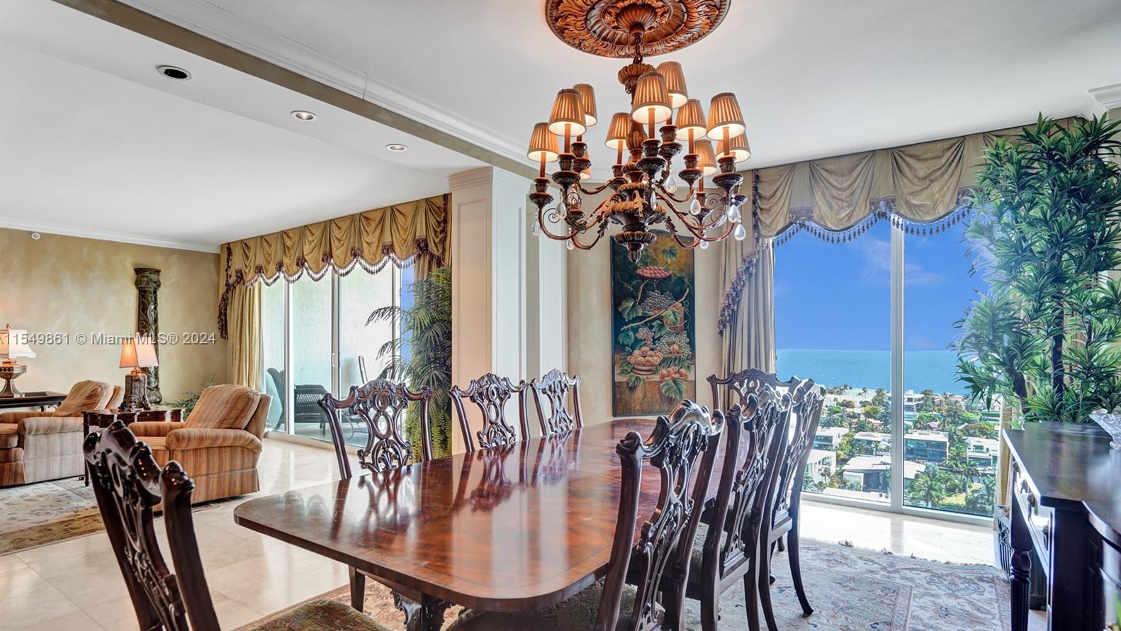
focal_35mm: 18
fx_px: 535
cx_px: 556
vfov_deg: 60.9
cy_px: 340
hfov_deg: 92.7
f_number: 5
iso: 1000
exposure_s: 1/200
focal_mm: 17
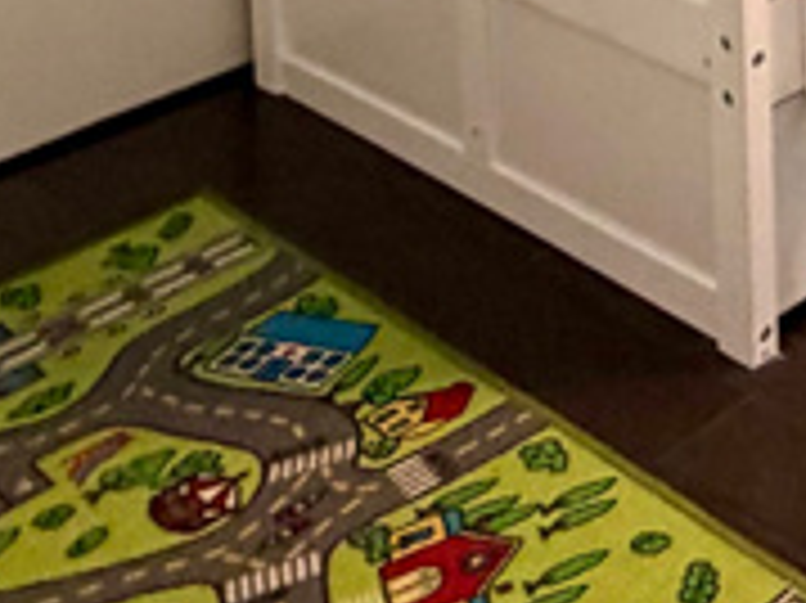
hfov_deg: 20.6
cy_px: -747
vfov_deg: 14.1
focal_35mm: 80
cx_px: 1234
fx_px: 1861
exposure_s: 1/120
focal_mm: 2.22
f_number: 2.2
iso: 250
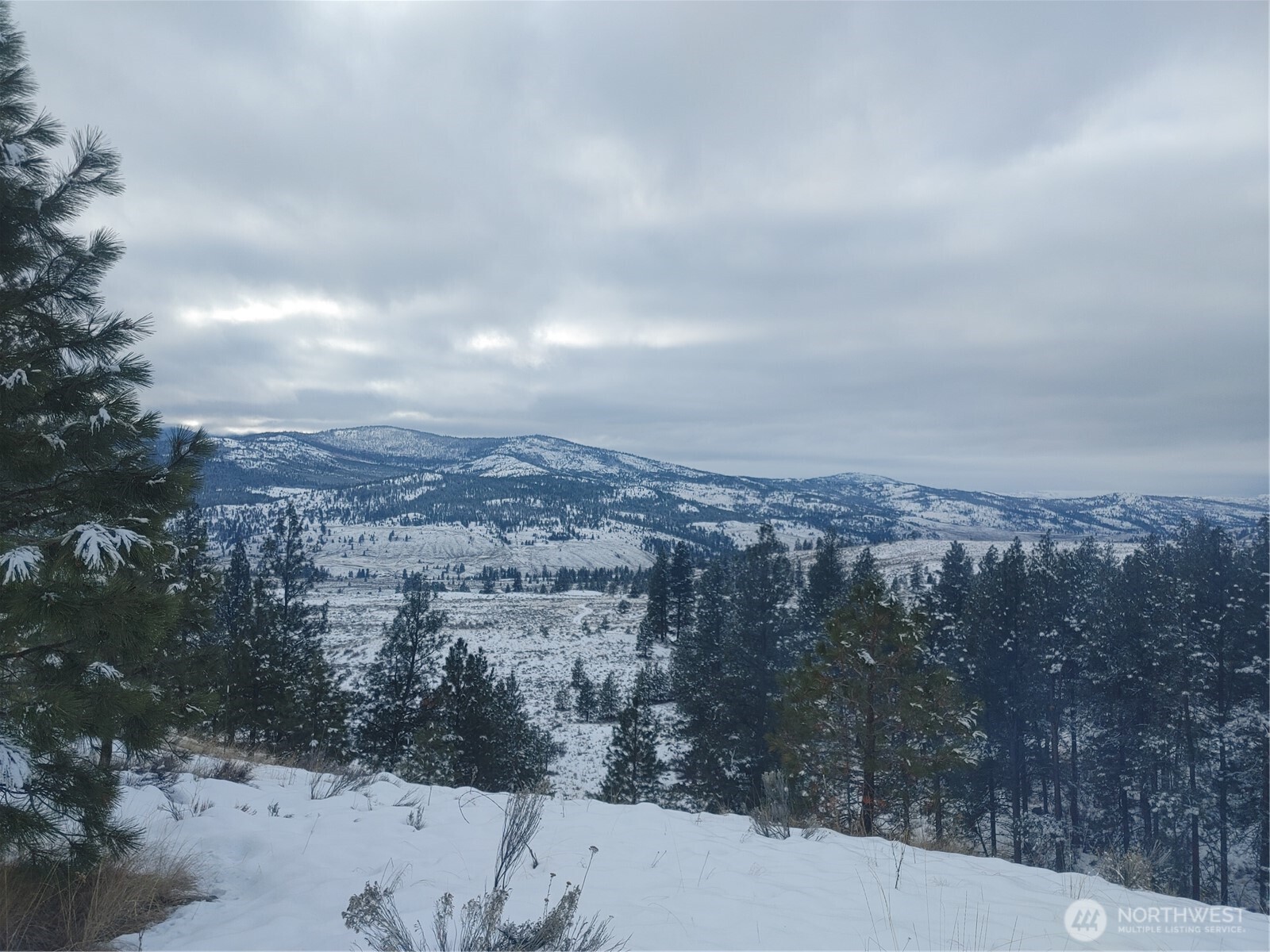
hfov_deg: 67.3
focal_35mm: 26
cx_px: 635
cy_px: 476
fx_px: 954
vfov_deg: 53.1
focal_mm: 4.81
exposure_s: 1/1563
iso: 50
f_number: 1.8
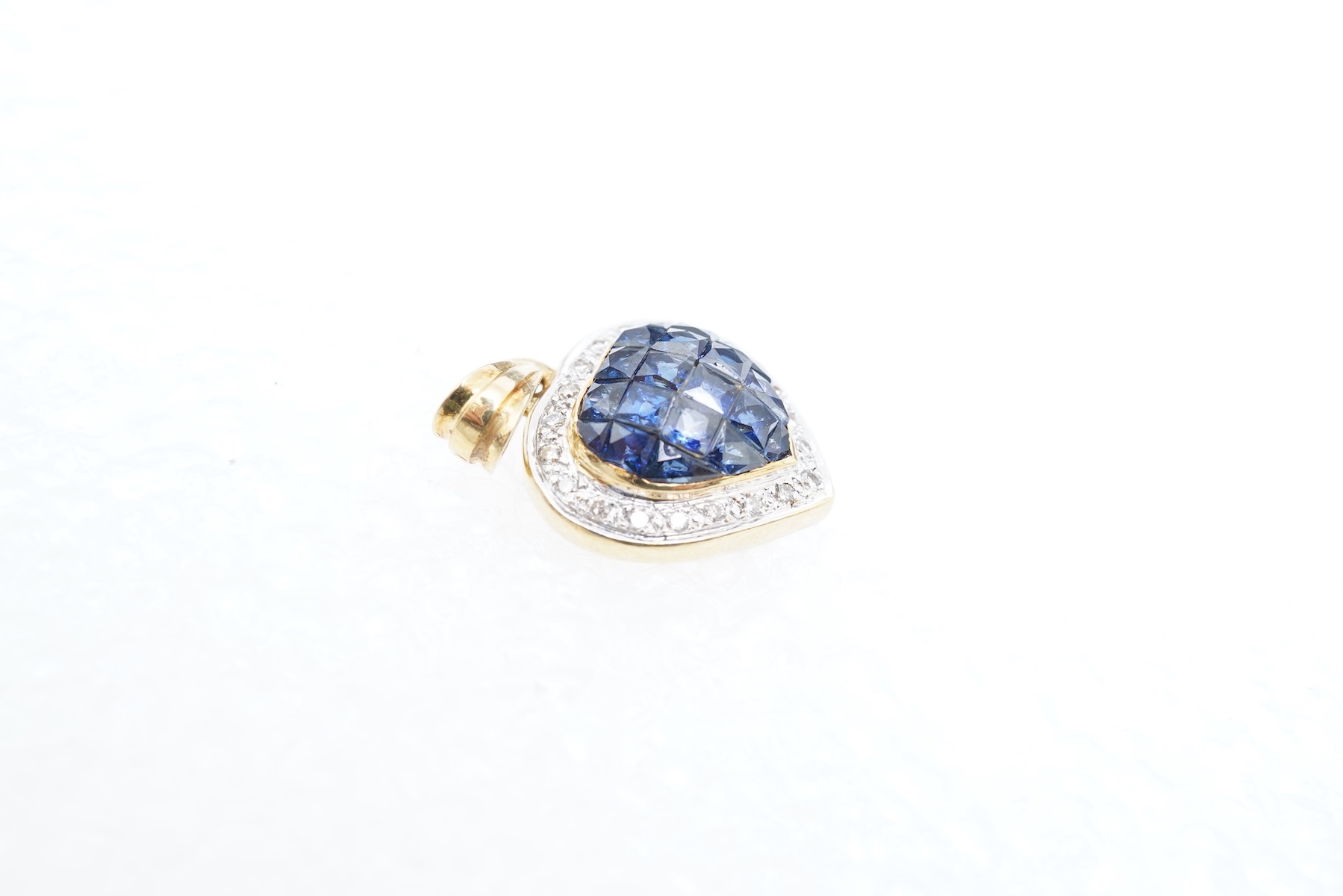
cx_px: 672
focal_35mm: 45
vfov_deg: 29.9
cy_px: 448
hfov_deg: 43.6
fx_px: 1679
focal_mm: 30
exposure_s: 1/125
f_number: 14
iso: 800
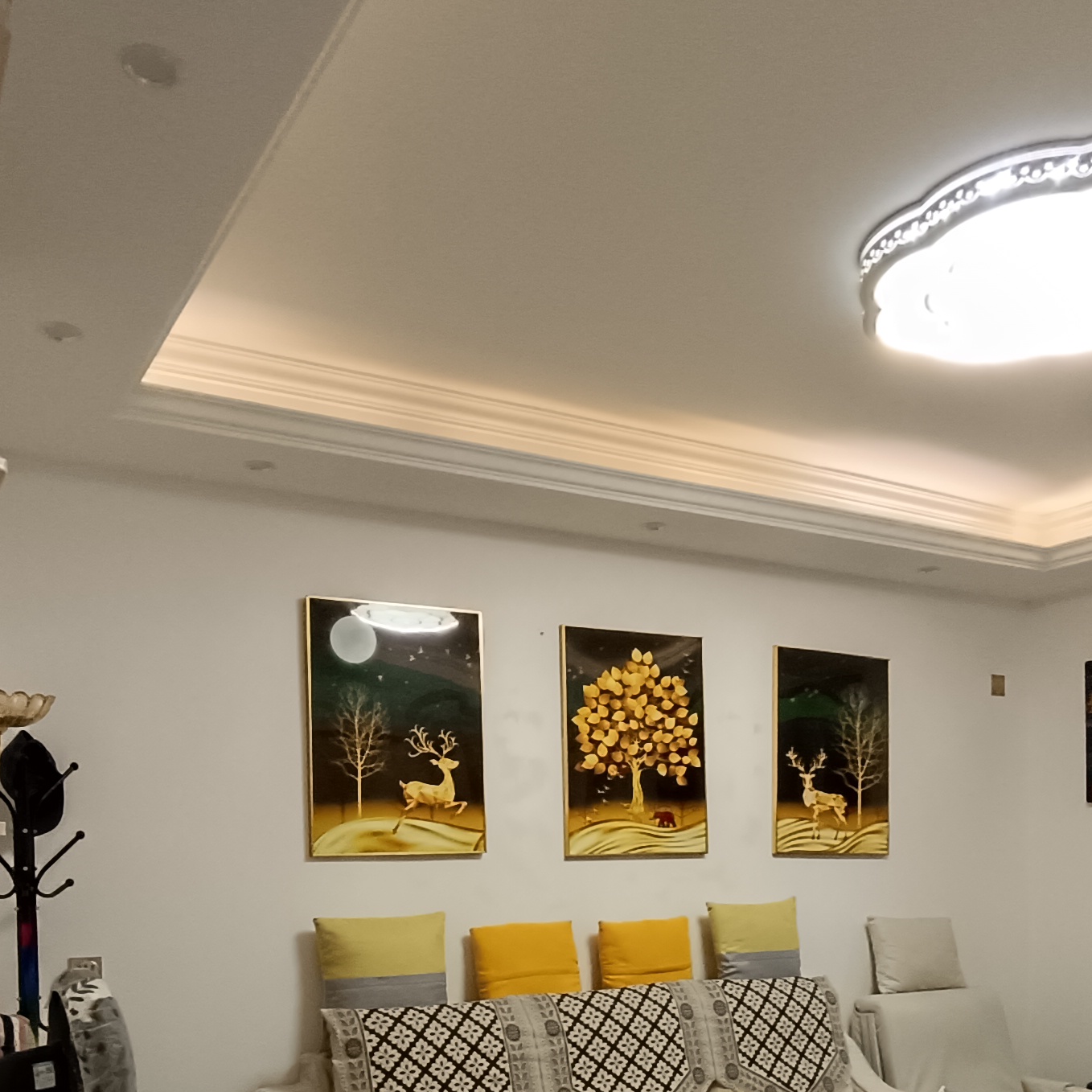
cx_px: 553
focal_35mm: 34
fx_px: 1213
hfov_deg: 48.4
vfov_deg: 45.8
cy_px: 887
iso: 310
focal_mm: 1.66
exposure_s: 1/50
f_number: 2.2
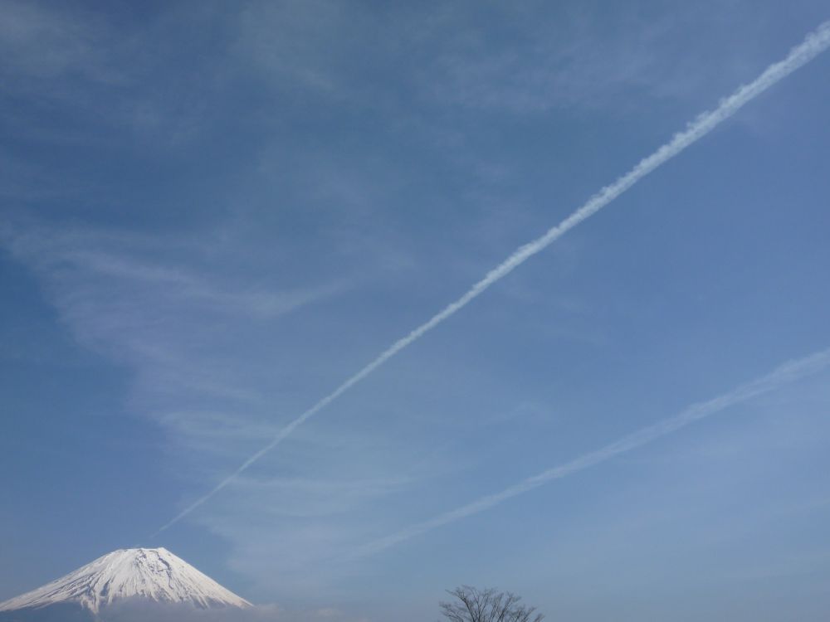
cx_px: 415
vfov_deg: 46.8
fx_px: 719
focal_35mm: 30
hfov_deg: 60.0
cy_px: 311
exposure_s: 1/250
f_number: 9
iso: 100
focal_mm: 6.4
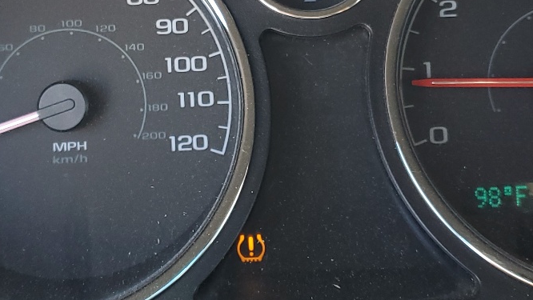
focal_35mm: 68
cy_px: 54
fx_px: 961
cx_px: 216
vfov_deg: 17.6
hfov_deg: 30.9
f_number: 1.5
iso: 68
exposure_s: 1/120
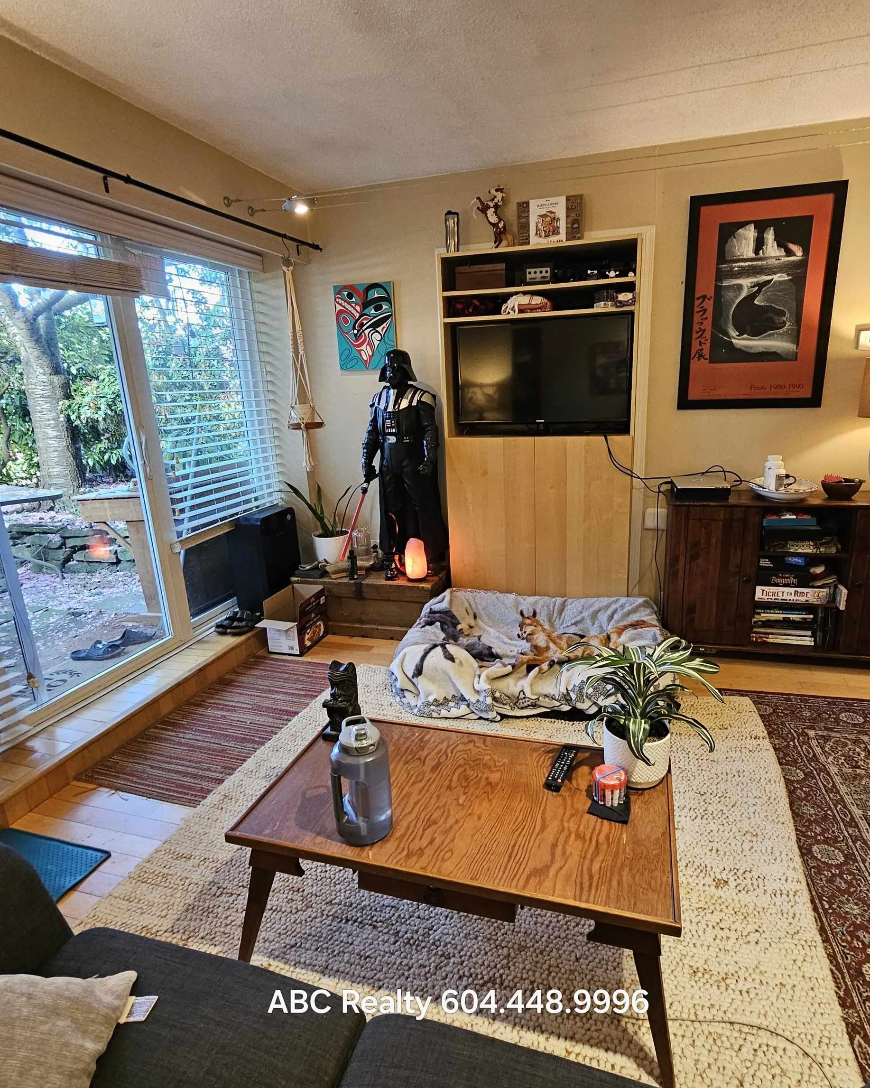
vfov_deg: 89.6
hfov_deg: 76.9
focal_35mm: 17
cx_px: 459
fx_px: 547
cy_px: 542
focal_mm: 2.2
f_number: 2.2
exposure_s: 1/40
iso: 320
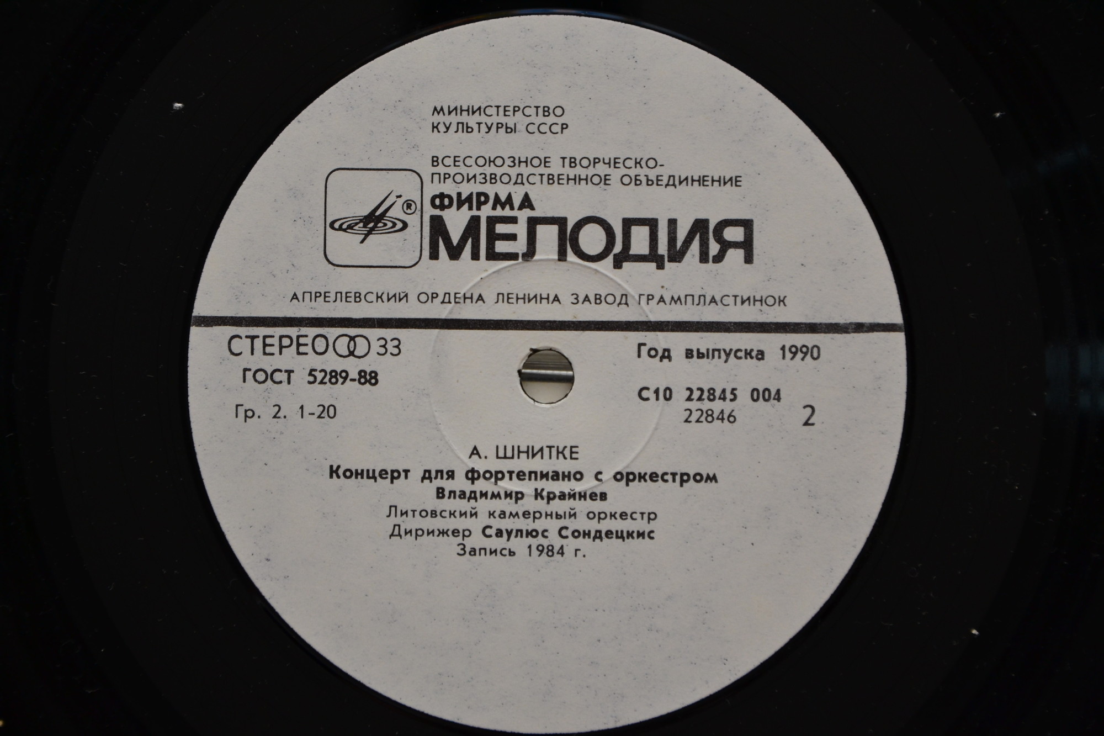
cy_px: 368
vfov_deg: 10.8
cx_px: 552
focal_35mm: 128
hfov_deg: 16.1
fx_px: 3909
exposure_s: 1/200
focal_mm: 85
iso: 400
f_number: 5.6
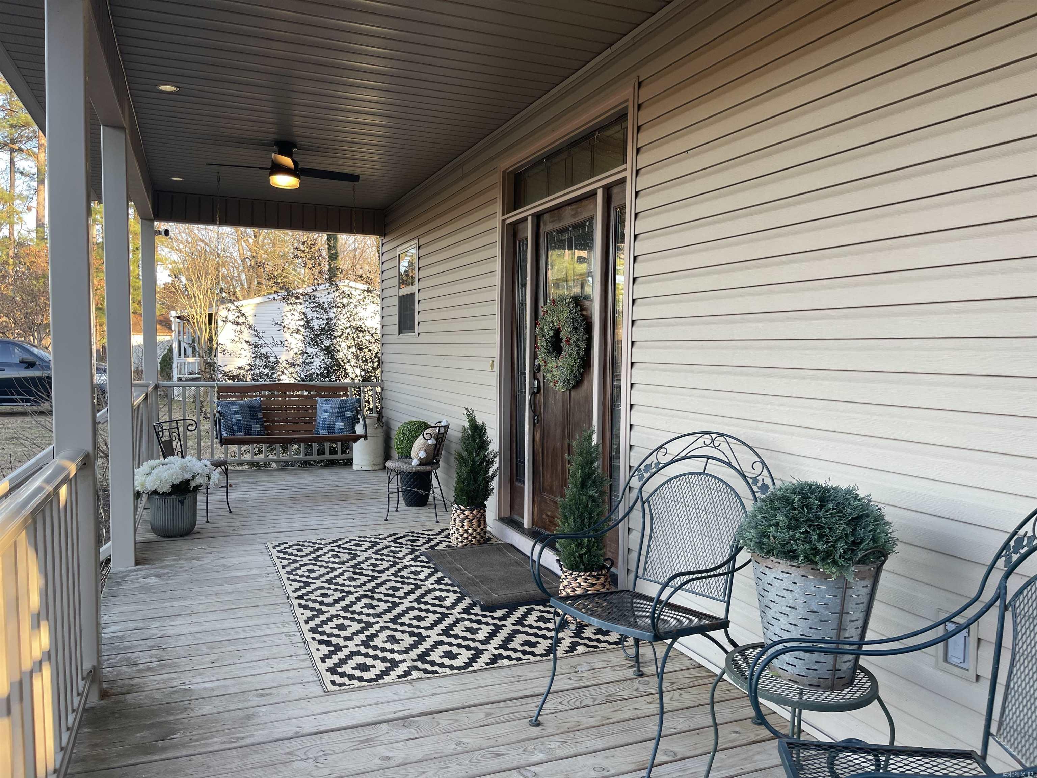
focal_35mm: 25
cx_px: 518
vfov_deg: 54.9
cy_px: 389
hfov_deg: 69.4
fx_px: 749
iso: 50
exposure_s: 1/121
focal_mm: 5.1
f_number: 1.6
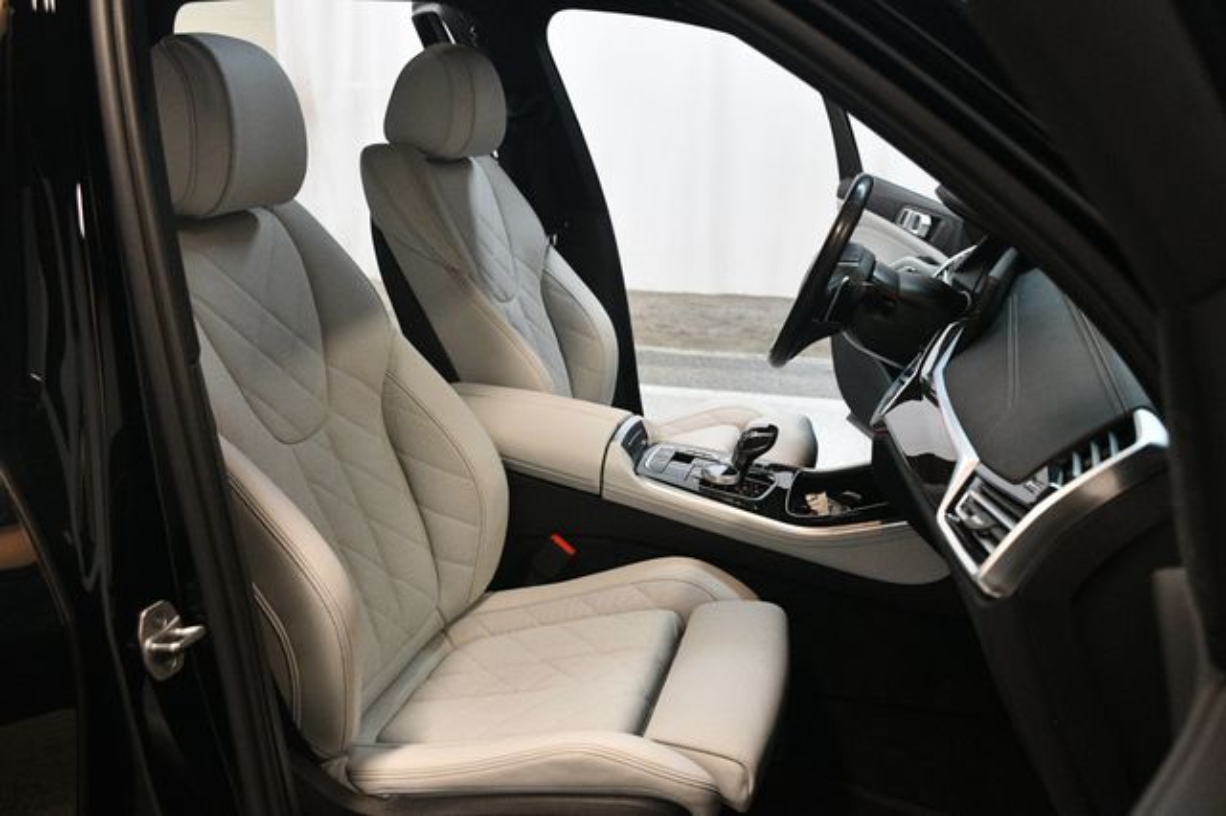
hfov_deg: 57.2
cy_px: 408
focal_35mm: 33
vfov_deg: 39.9
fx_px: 1123
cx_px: 613
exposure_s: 1/125
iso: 2800
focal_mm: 22
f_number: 3.5
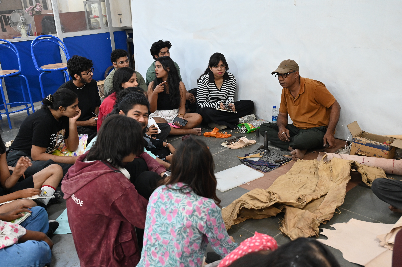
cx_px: 201
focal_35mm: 34
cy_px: 134
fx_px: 385
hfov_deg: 55.1
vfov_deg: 38.3
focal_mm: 34.5
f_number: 4
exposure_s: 1/125
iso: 2800
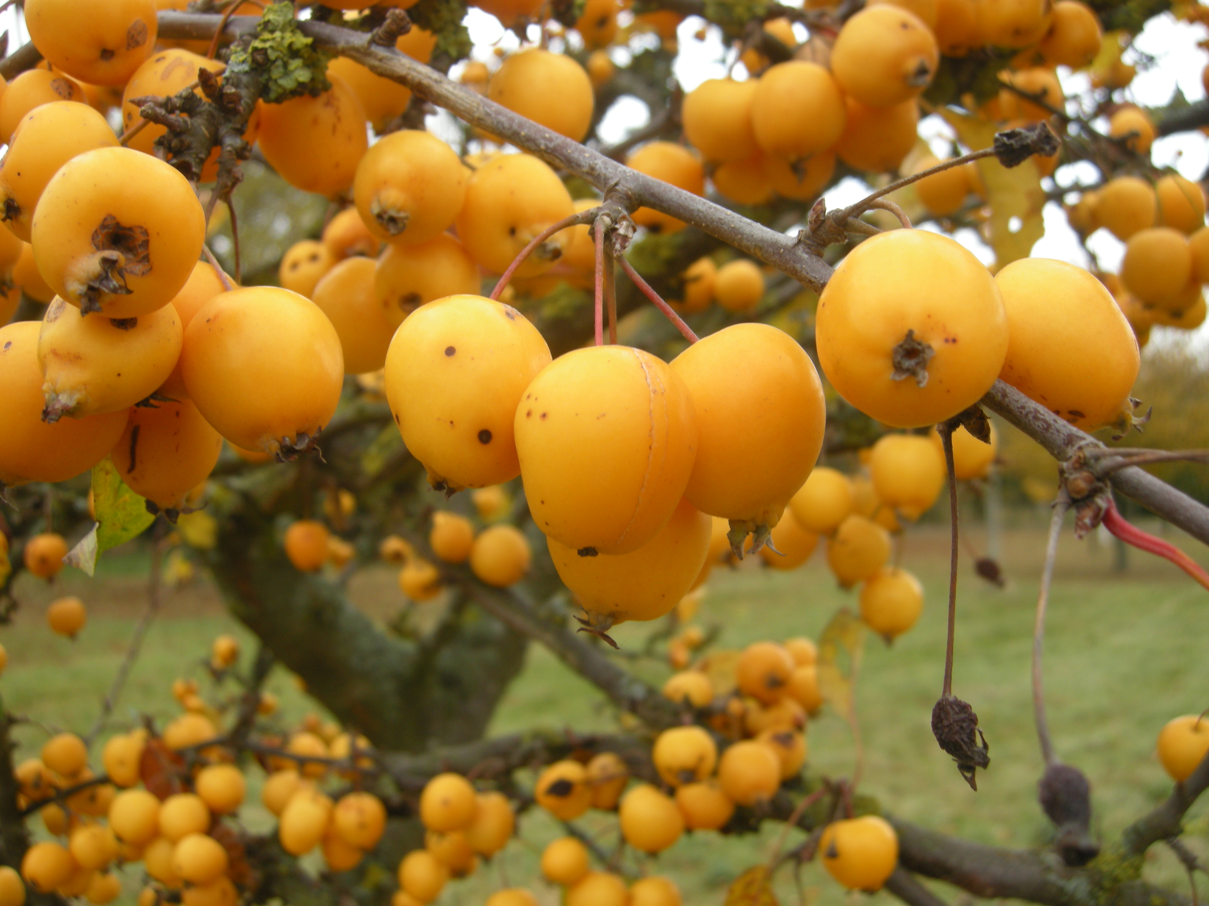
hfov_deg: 52.6
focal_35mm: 35
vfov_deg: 40.7
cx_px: 604
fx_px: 1222
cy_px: 453
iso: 64
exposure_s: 1/86.5
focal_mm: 7.5
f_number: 3.4
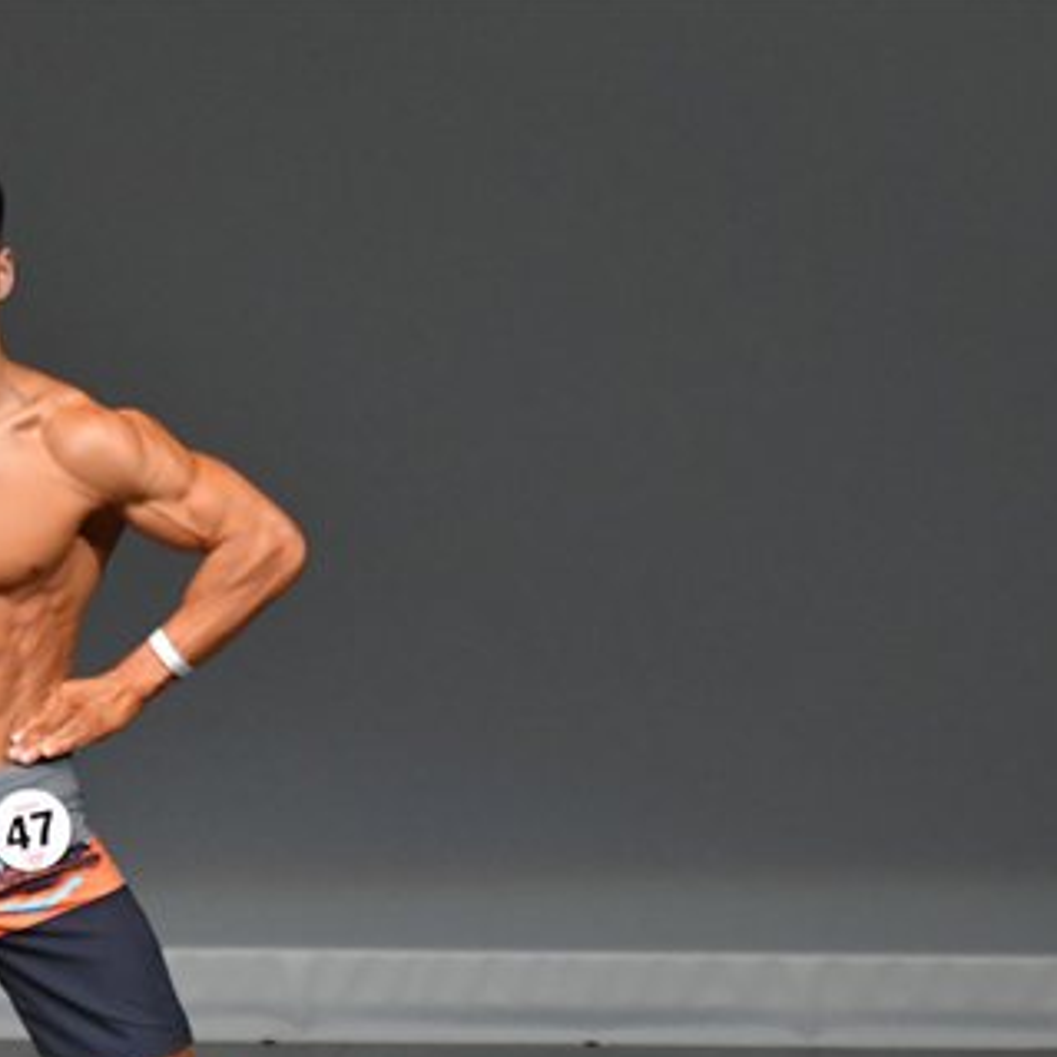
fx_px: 22455
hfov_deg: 2.7
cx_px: 207
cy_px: 845
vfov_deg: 2.7
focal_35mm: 650
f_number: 5.6
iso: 4000
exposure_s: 1/400
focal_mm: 210
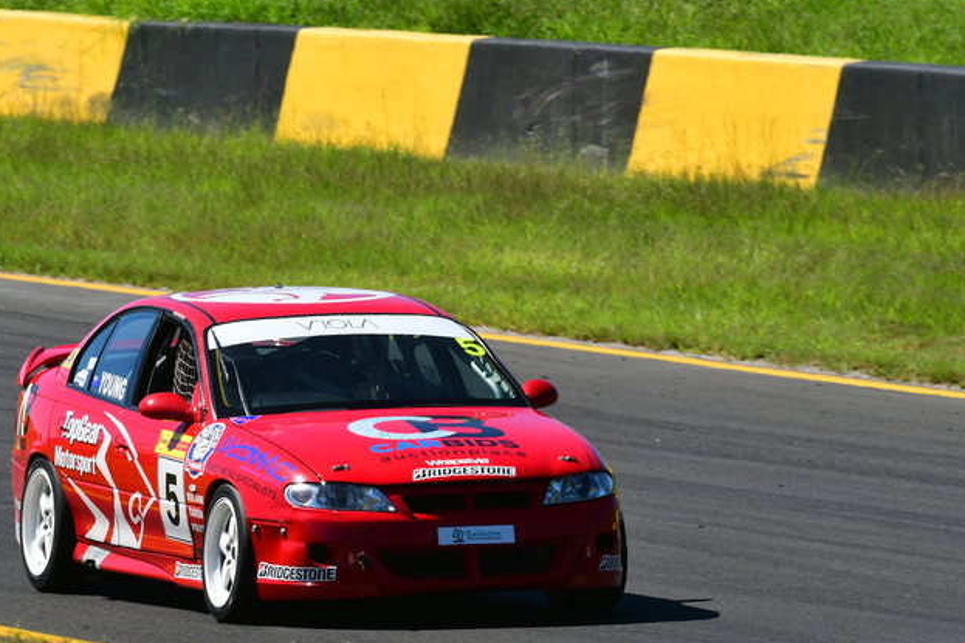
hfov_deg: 2.4
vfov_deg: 1.6
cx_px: 364
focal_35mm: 867
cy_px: 303
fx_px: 23233
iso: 500
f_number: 13
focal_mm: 450
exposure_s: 1/640
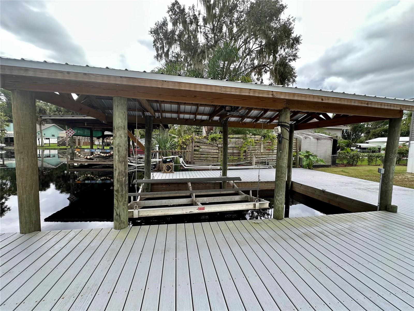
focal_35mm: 14
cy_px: 156
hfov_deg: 102.1
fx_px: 167
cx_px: 207
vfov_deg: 85.7
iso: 40
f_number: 2.2
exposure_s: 1/317
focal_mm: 2.22
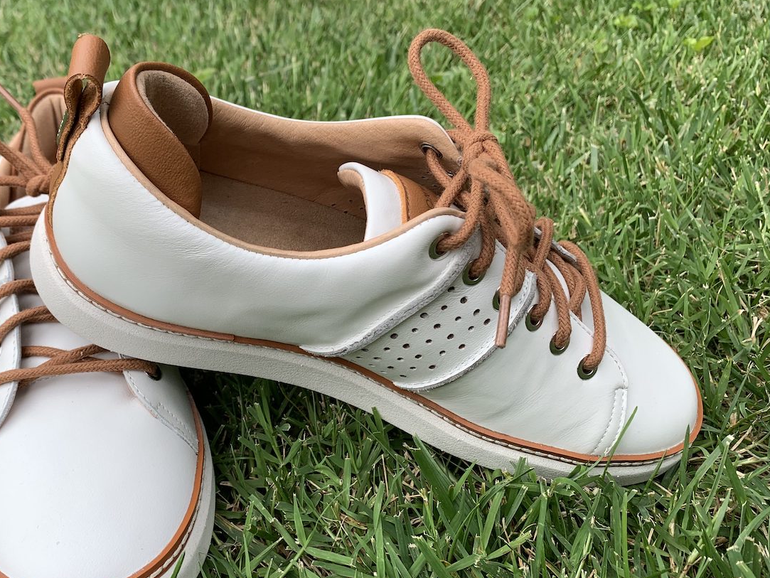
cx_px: 250
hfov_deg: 50.3
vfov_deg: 39.6
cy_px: 339
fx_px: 801
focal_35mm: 36
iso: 25
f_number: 1.8
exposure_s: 1/343
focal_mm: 4.25
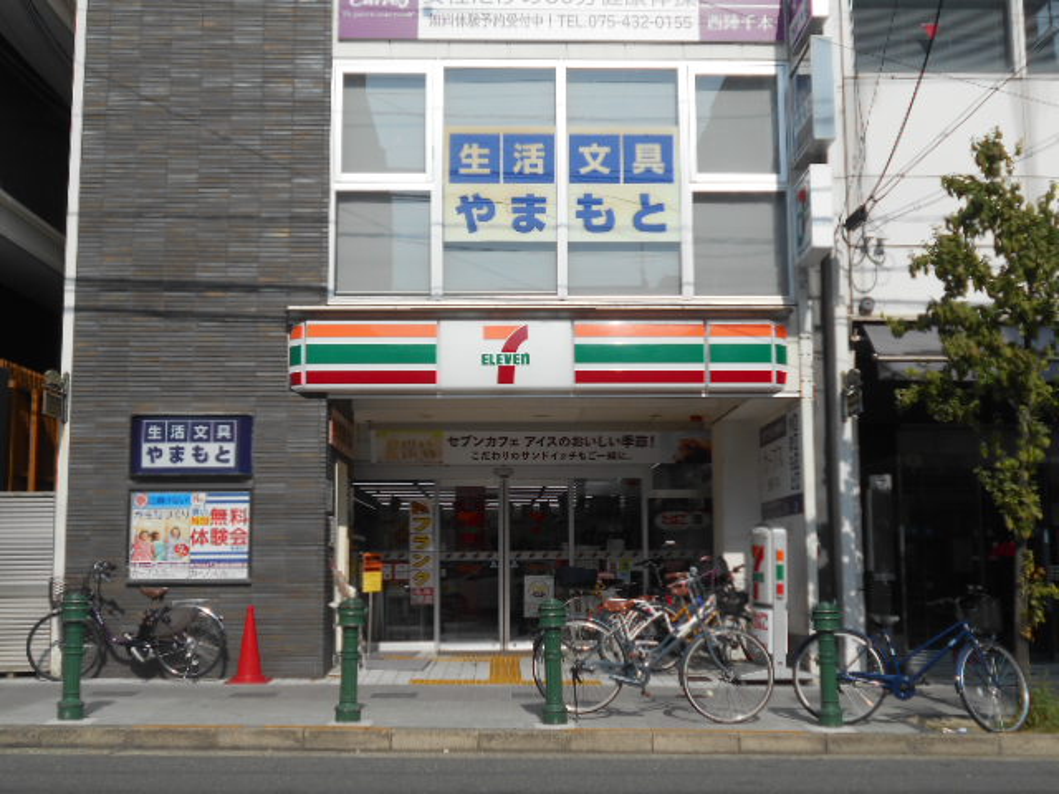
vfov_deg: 32.9
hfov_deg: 42.9
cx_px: 530
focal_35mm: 44
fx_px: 1346
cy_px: 397
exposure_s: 1/1000
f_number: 4.2
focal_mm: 7.7
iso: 80
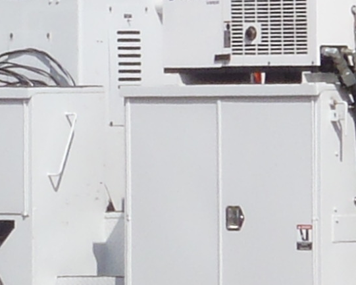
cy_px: -313
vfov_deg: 1.4
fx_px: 11413
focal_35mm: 1083
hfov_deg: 1.8
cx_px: 251
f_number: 5.9
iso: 80
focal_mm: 25
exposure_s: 1/400
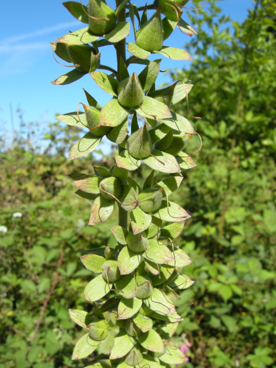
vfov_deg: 52.6
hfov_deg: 40.7
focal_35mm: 35
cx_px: 138
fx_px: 372
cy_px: 184
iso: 64
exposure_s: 1/176
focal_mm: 7.5
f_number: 5.4
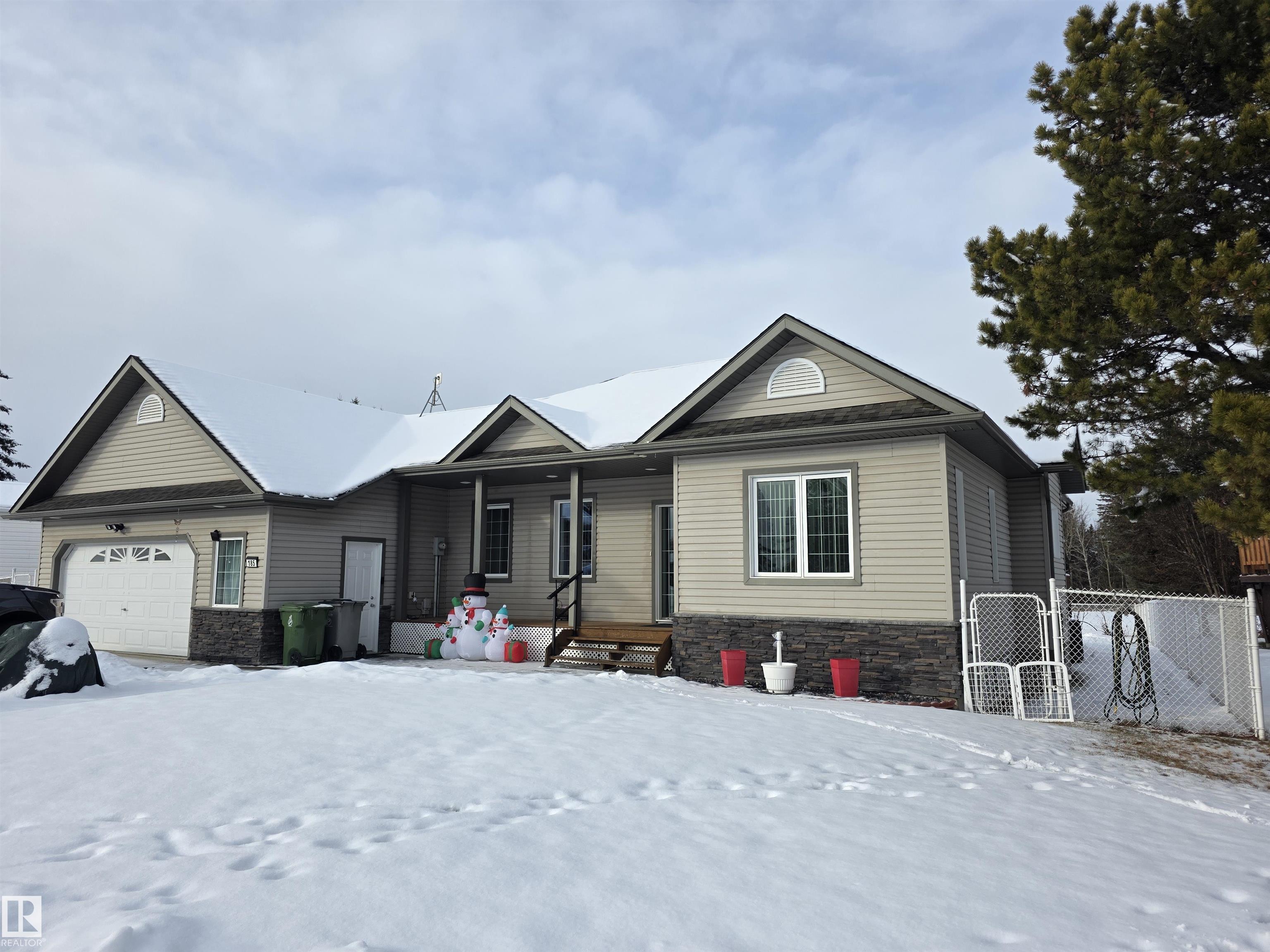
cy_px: 476
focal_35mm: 23
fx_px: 844
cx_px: 635
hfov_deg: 73.9
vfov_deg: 58.9
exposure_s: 1/4145
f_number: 1.7
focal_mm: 6.3
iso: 80
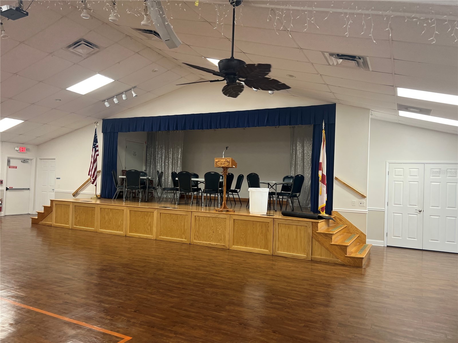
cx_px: 229
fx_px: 344
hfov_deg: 67.3
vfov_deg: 53.1
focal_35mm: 26
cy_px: 172
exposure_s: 1/120
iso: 100
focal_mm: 5.7
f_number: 1.5
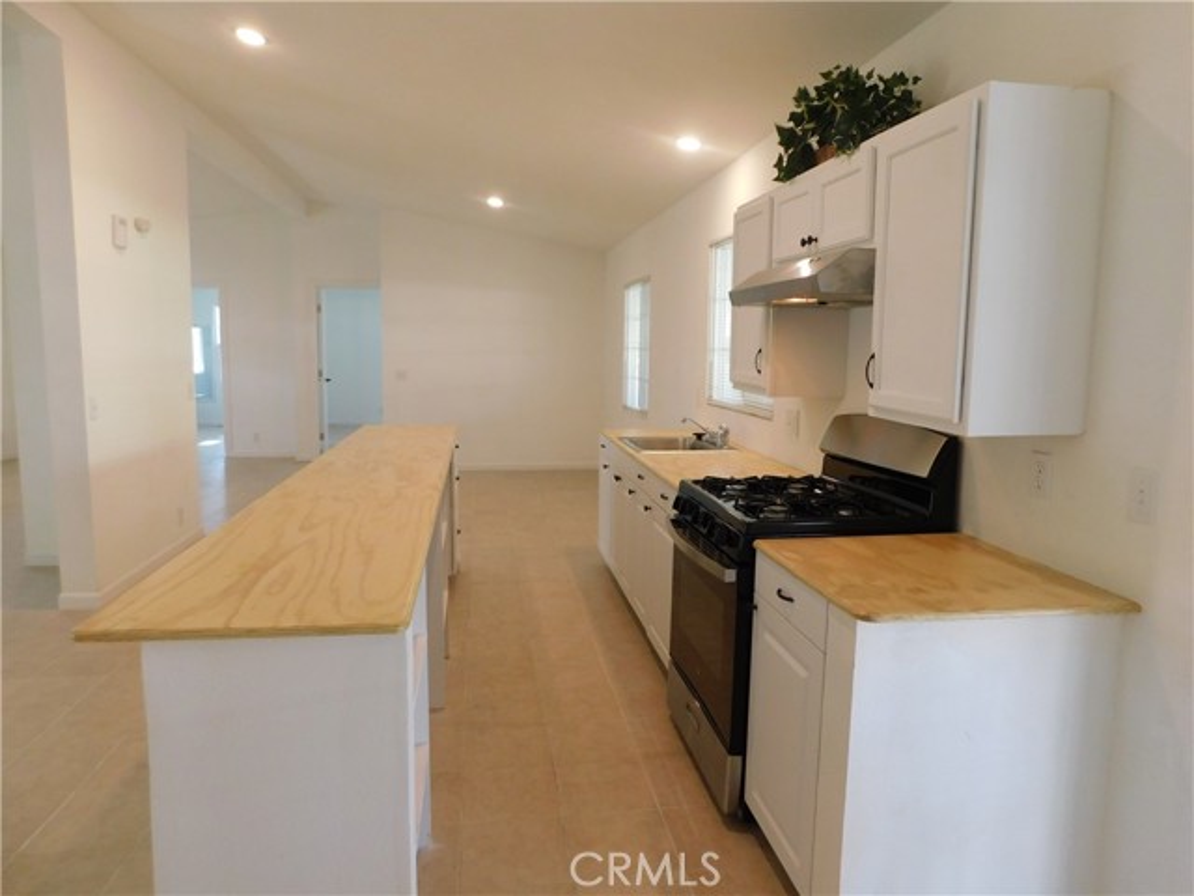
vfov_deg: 58.9
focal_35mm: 23
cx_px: 597
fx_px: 793
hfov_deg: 73.9
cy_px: 448
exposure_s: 1/30
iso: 180
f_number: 3
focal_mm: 4
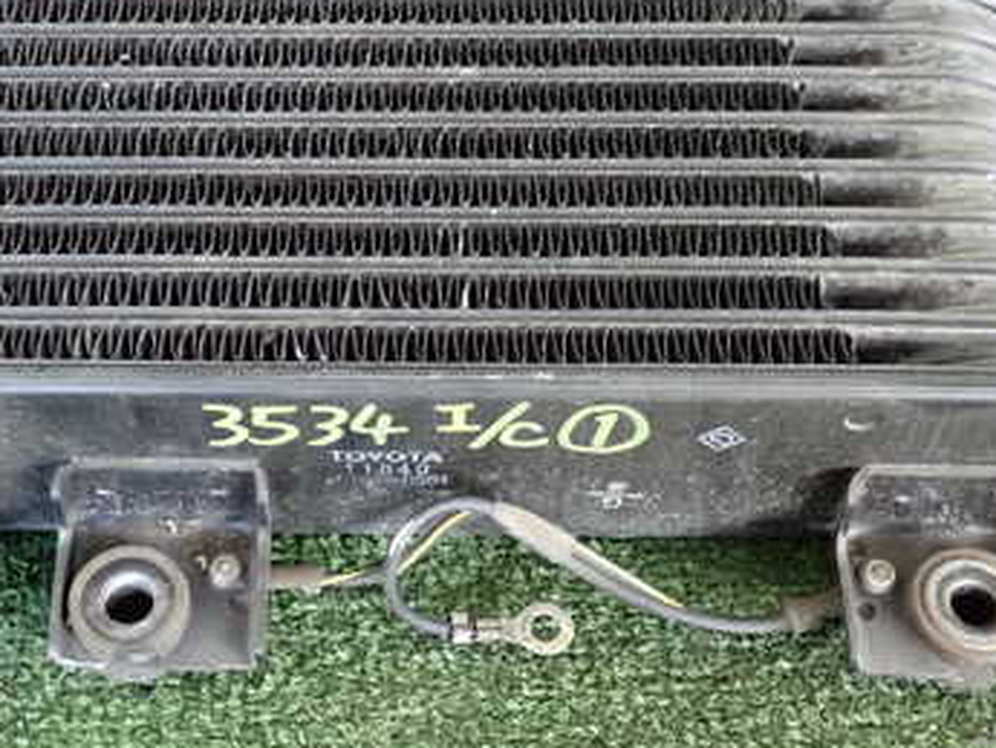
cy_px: 263
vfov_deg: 22.2
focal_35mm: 66
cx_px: 329
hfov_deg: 29.2
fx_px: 1900
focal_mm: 6.83
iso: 1250
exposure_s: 1/125
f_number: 2.7
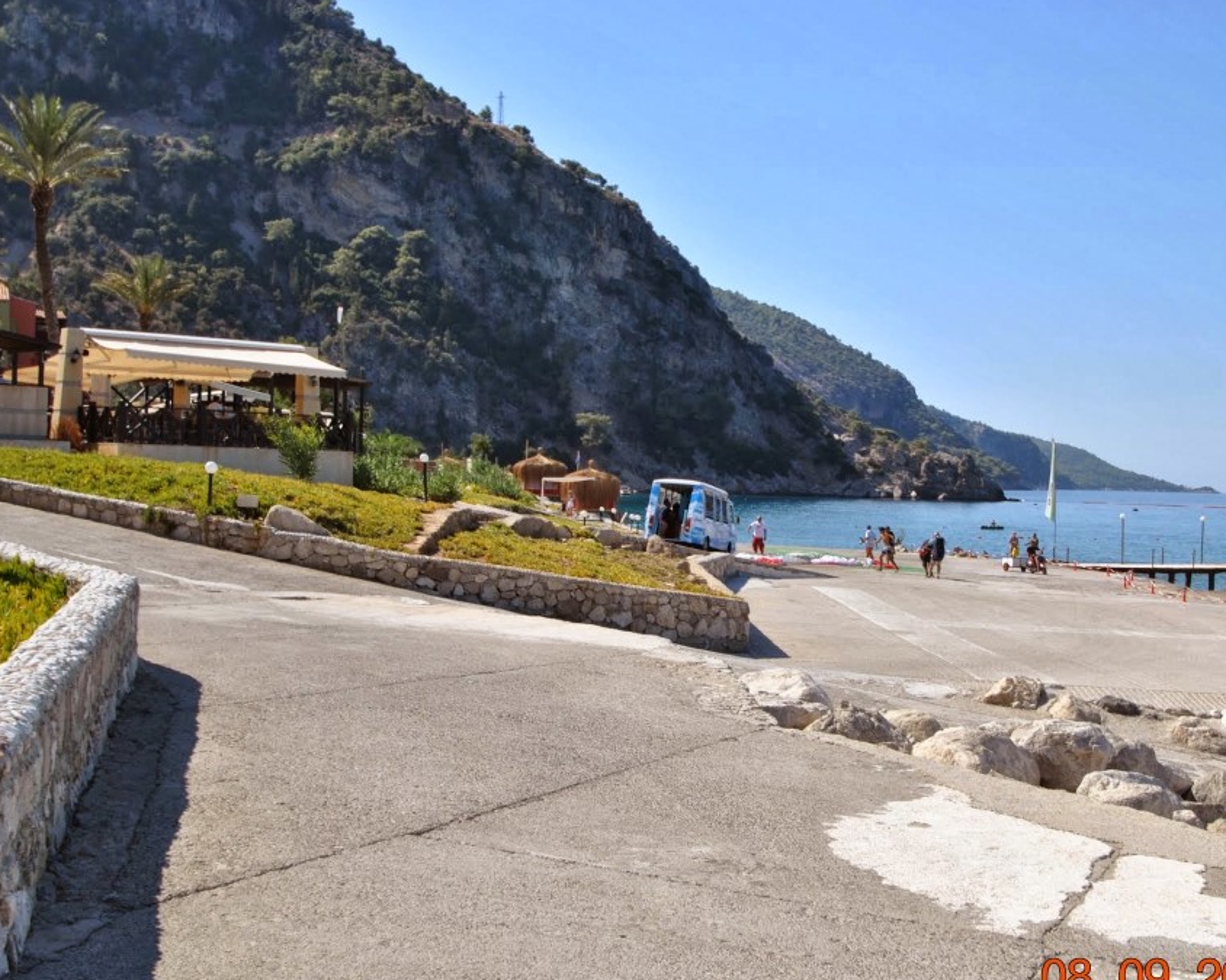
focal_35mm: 46
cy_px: 504
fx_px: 1669
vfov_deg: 32.7
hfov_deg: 40.0
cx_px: 779
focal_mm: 24
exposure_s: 1/250
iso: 100
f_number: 8
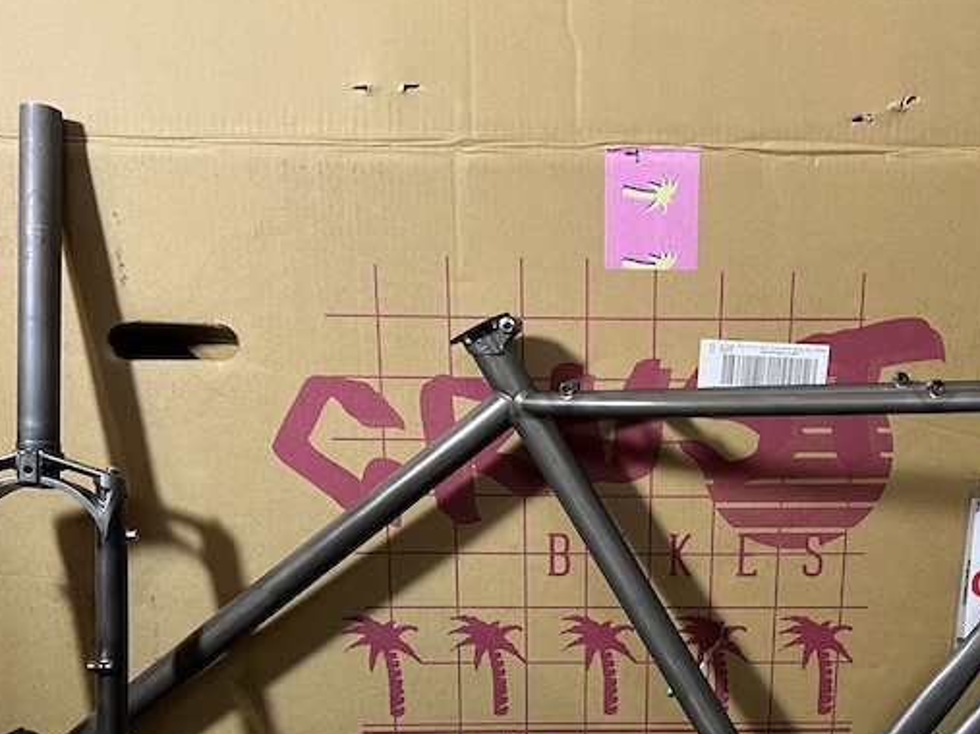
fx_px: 1160
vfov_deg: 34.2
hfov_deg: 45.4
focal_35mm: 41
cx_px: 605
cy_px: 568
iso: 500
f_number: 1.5
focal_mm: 5.7
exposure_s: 1/40
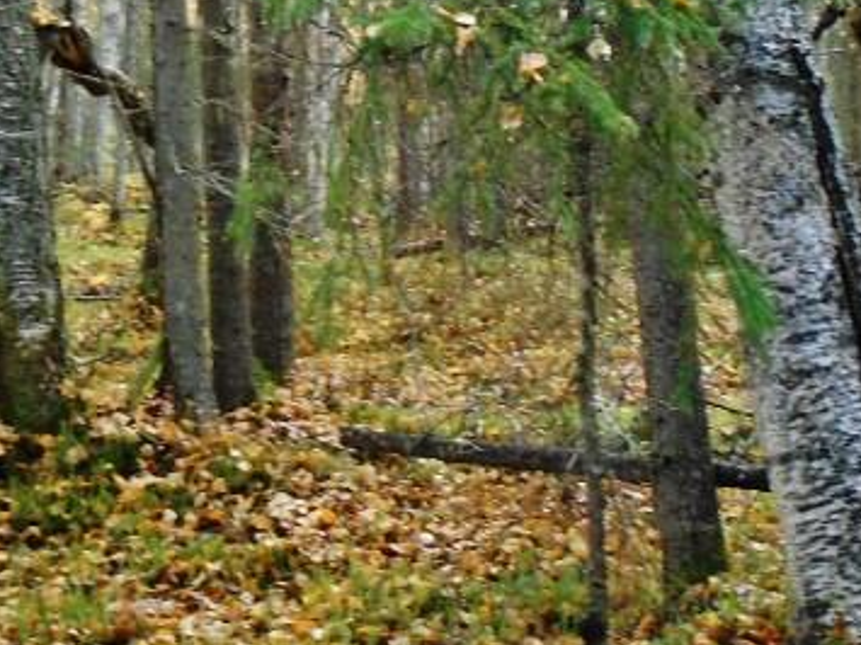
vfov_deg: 19.3
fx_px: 1865
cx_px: 407
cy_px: 85
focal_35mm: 75
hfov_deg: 26.0
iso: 100
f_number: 3.2
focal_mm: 4.6
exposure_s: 1/50
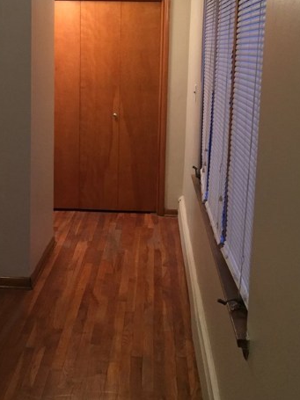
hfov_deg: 29.5
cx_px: 108
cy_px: 135
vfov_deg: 38.5
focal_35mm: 49
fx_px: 566
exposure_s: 1/15
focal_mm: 4.15
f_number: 2.2
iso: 250
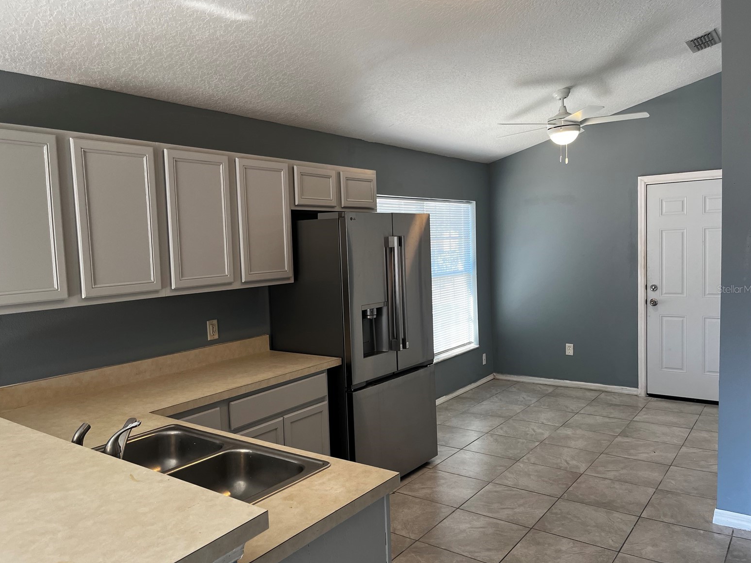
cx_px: 373
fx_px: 586
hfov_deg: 65.3
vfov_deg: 51.4
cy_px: 289
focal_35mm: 27
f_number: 1.6
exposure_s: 1/120
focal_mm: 5.1
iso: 100
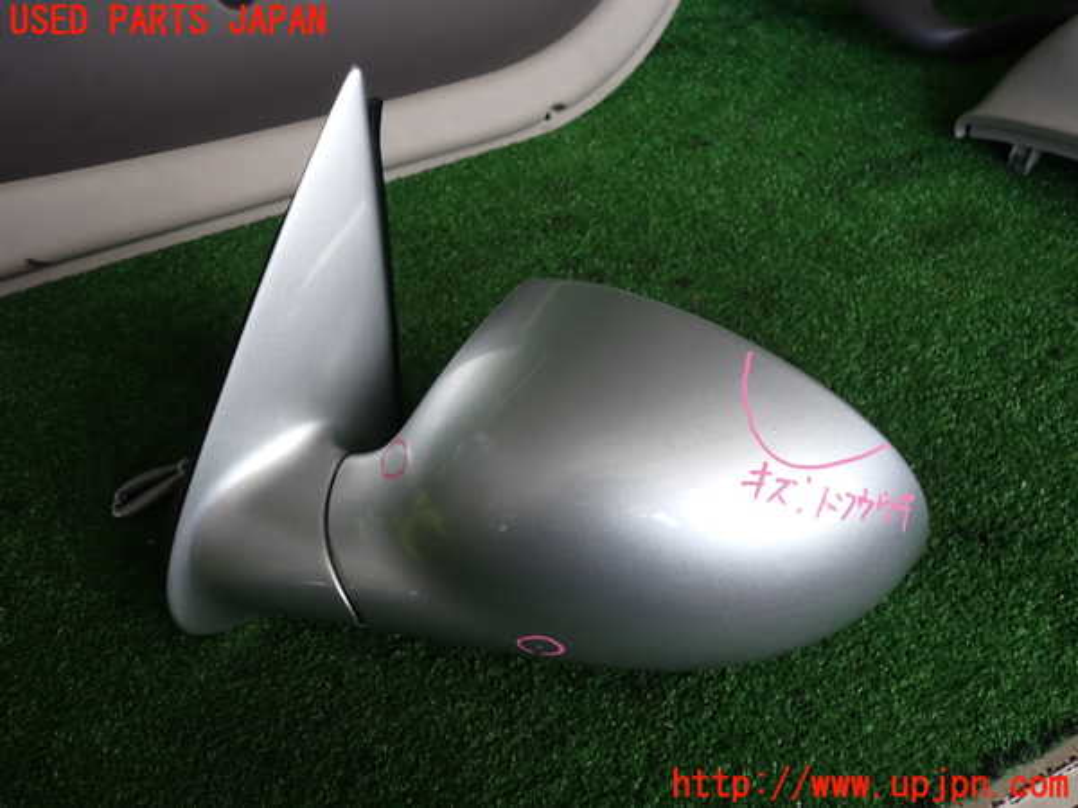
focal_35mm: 30
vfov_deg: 46.8
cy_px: 404
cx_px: 539
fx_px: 934
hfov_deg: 60.0
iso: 100
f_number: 2.3
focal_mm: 5.4
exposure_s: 1/80
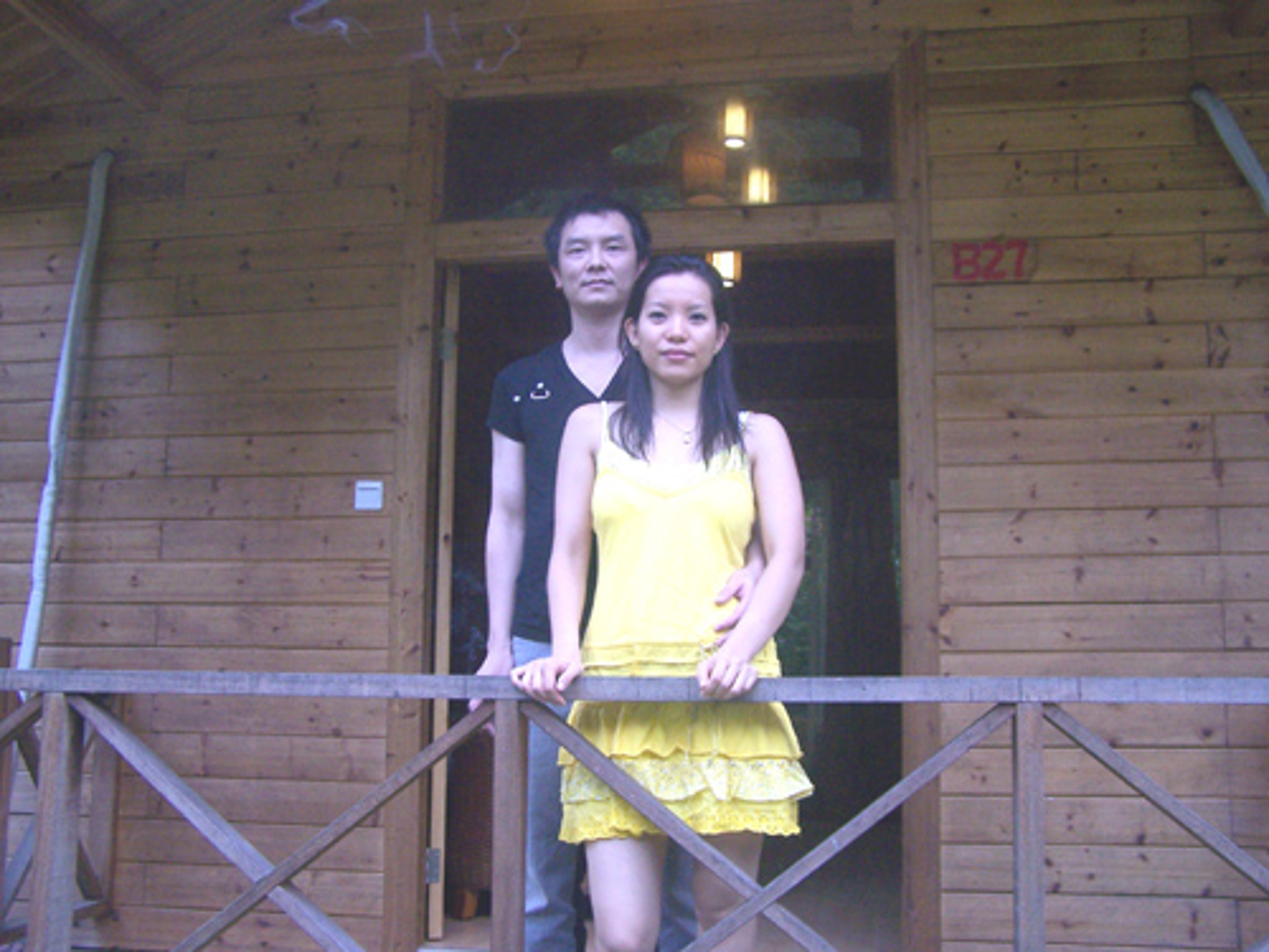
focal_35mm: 38
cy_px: 476
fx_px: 1393
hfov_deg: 49.0
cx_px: 634
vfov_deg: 37.7
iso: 200
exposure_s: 1/160
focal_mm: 6.3
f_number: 2.8
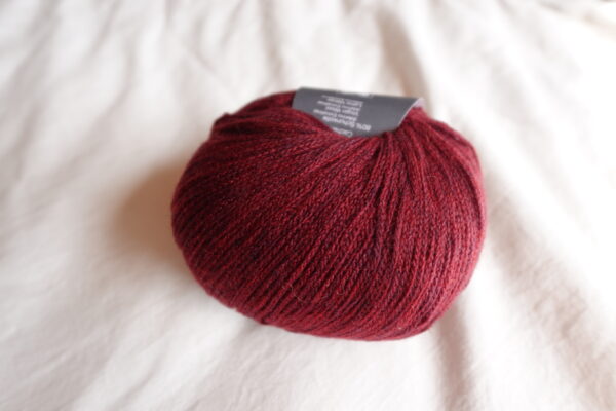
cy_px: 206
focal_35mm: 18
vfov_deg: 67.4
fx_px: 308
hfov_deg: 90.0
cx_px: 308
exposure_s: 1/200
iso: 125
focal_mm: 6.9
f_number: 1.8
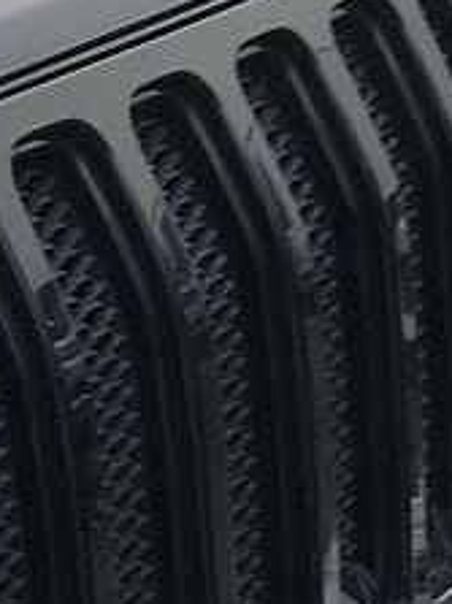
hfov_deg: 7.0
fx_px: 2997
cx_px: -1245
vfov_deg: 11.4
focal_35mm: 172
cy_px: 553
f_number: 1.8
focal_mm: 6.7
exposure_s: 1/59
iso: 75
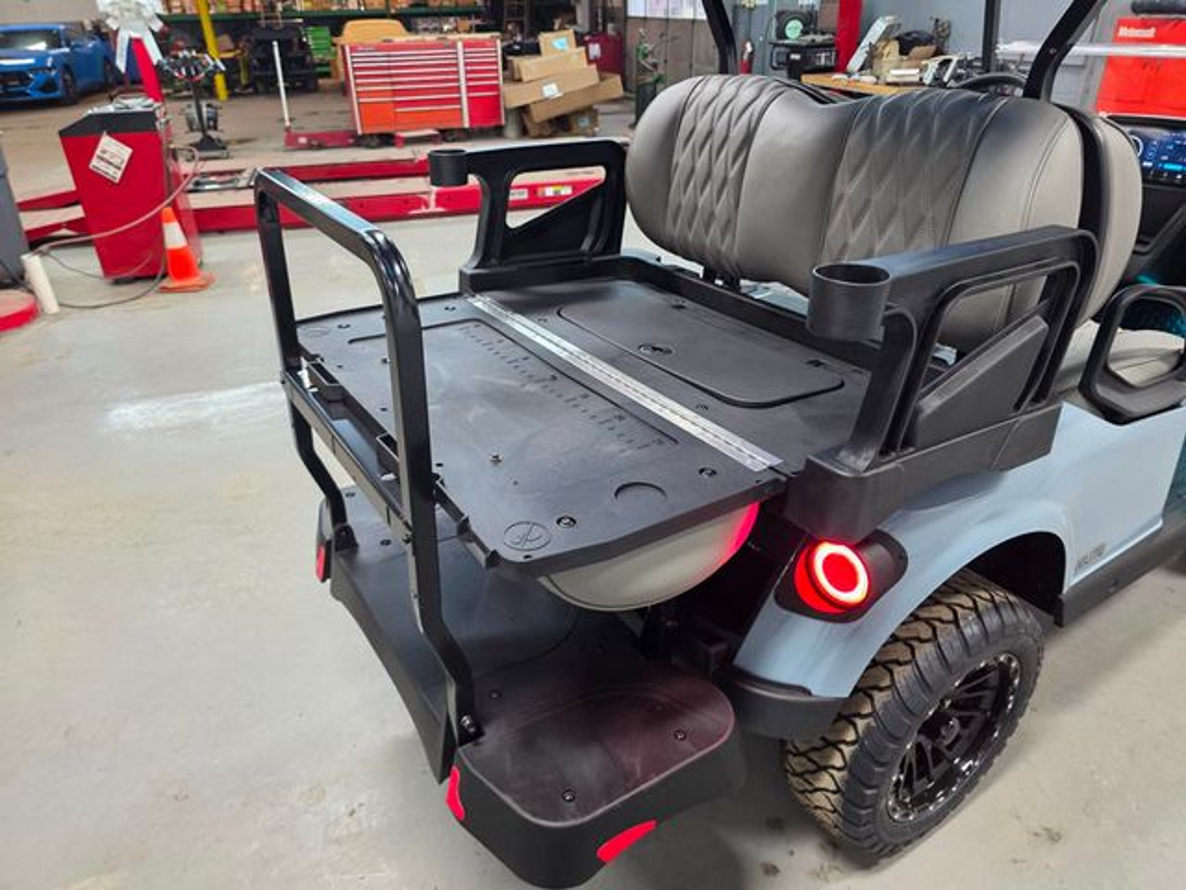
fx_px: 788
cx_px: 593
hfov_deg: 73.9
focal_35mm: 23
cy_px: 445
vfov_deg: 58.9
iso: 250
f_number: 1.7
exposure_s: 1/120
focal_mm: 6.3
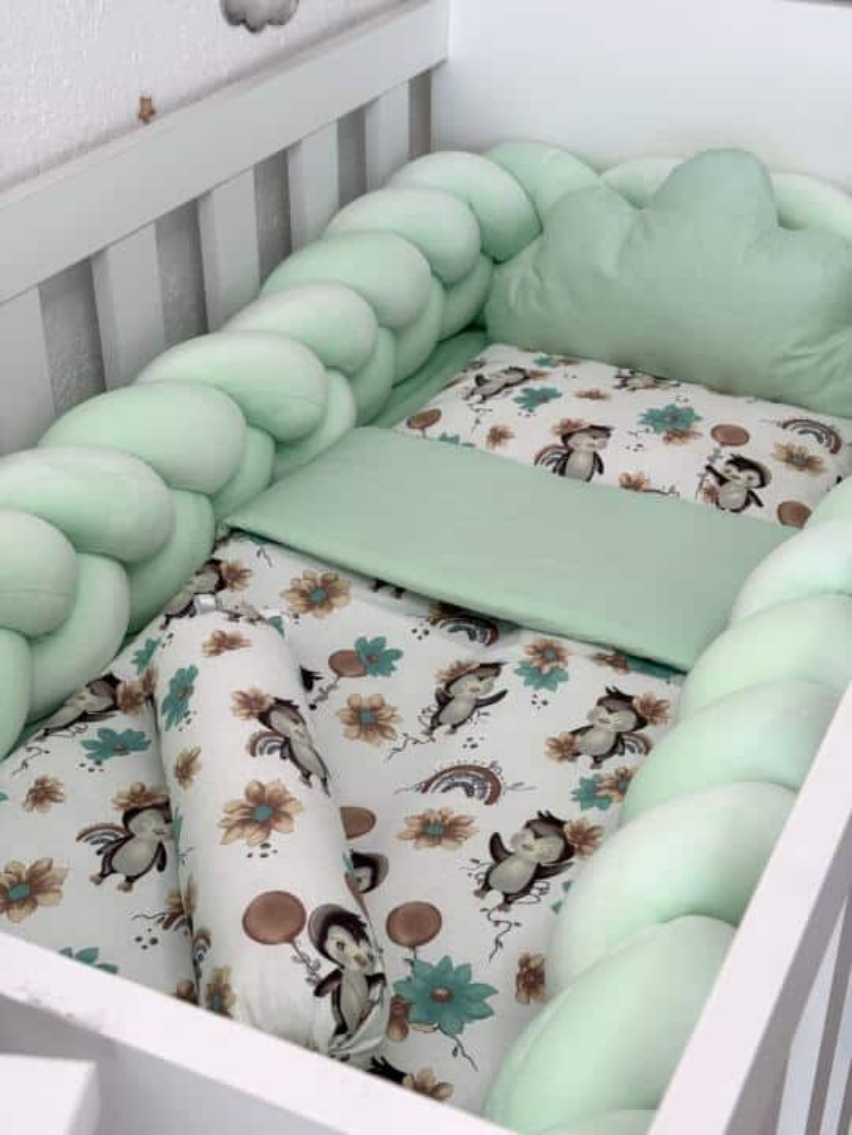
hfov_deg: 30.3
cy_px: 568
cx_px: 426
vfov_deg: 39.7
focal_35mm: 48
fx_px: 1575
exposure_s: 1/226
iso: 64
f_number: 1.78
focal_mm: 6.76
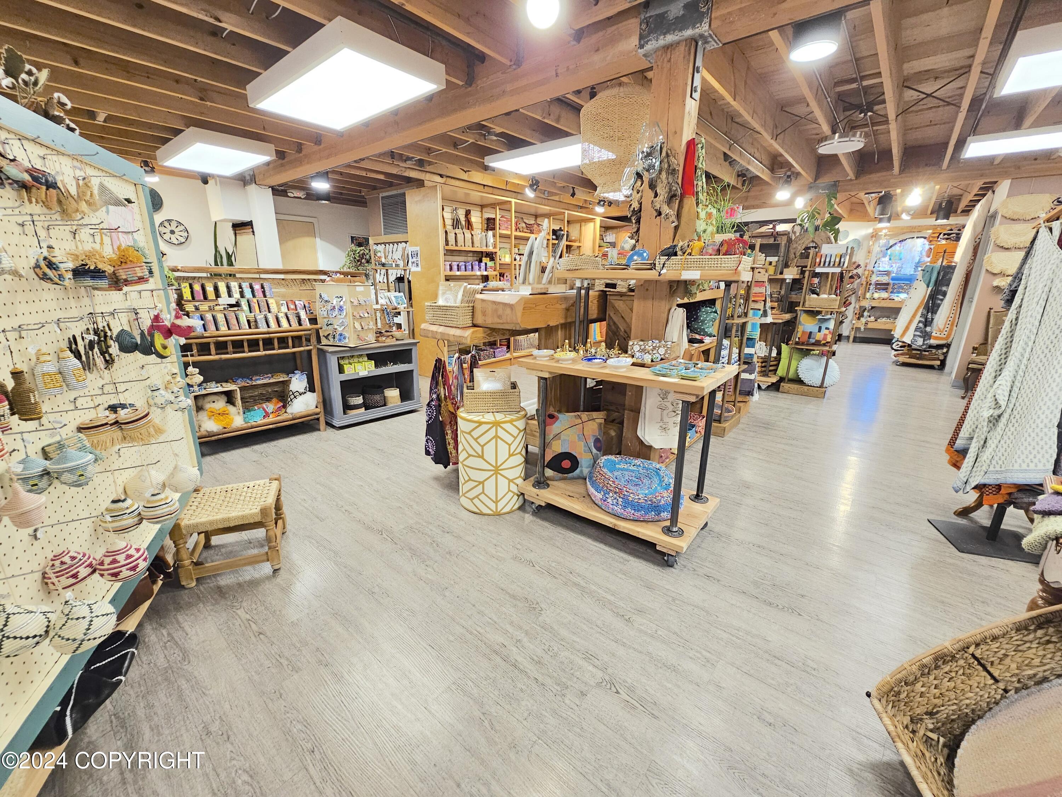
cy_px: 398
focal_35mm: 13
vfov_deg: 89.9
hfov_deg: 106.2
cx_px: 531
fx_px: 399
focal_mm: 2.2
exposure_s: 1/60
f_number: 2.2
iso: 160
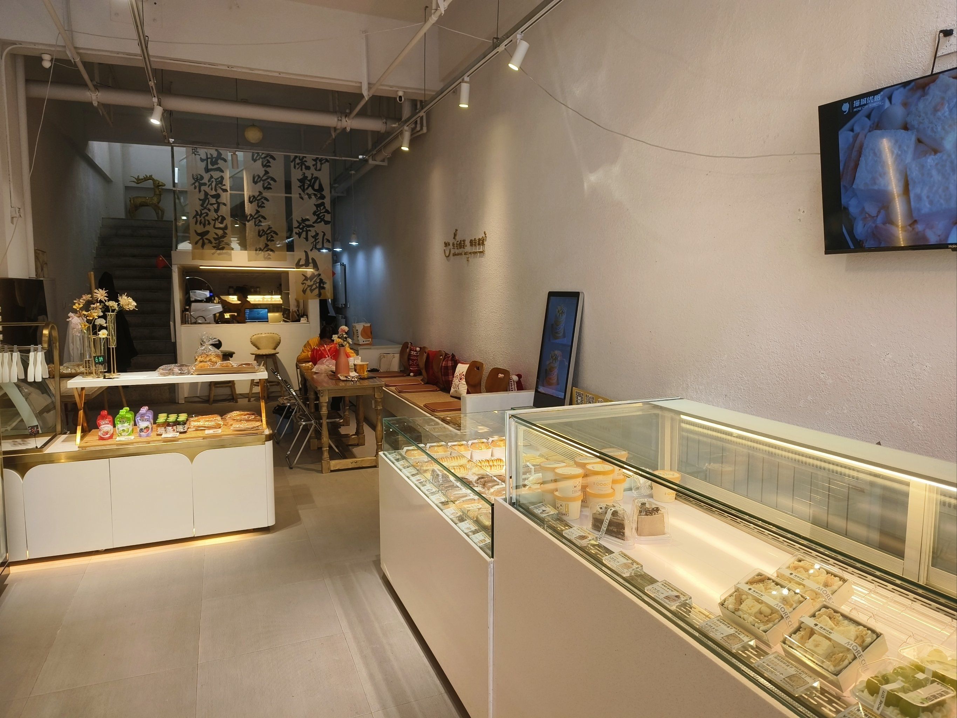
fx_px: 636
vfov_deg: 58.9
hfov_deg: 73.9
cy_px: 359
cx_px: 478
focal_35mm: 23
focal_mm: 5.5
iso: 110
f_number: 1.75
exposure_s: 1/100
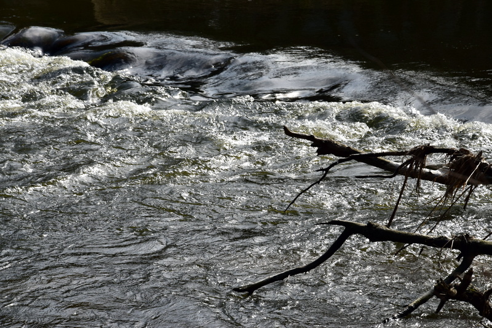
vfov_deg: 9.9
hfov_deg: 14.9
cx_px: 246
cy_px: 164
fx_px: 1887
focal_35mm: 138
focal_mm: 92
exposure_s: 1/320
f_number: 10
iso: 400
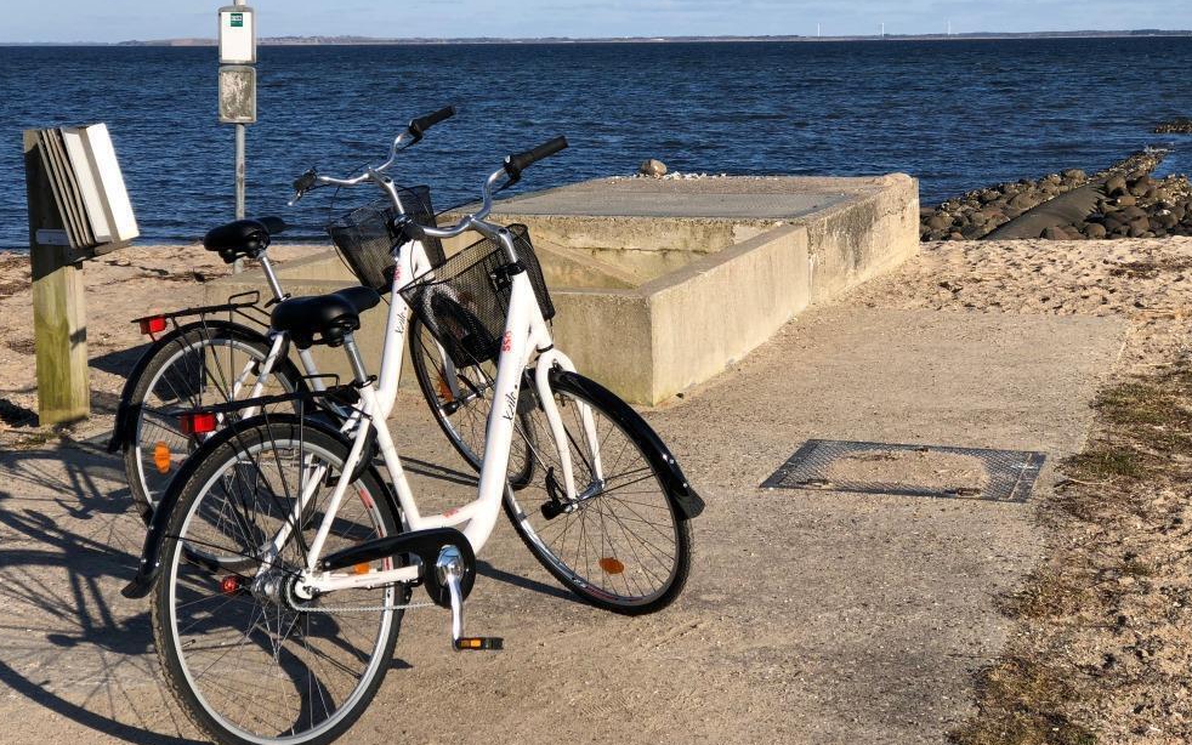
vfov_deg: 20.6
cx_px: 573
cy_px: 305
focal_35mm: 63
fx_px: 2047
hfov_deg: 32.5
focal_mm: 6.6
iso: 20
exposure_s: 1/941
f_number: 2.8
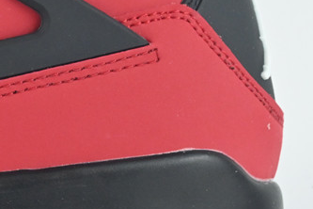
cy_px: 87
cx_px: -226
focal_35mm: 200
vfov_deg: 6.9
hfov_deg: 9.8
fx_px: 1737
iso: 1250
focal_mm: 37
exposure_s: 1/100
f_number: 9
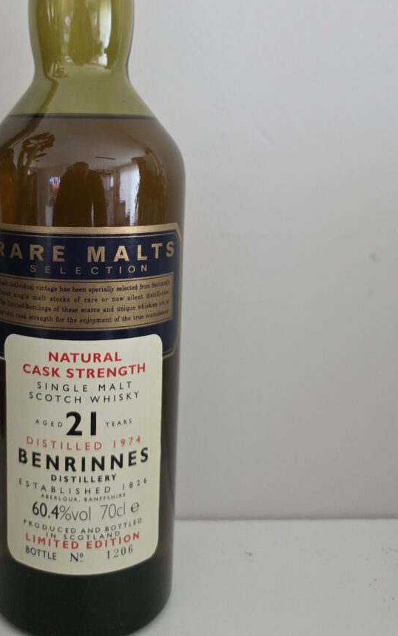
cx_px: 93
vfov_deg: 55.6
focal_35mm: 34
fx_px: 590
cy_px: 216
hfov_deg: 36.3
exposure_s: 1/120
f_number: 1.7
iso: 1600
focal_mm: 6.3
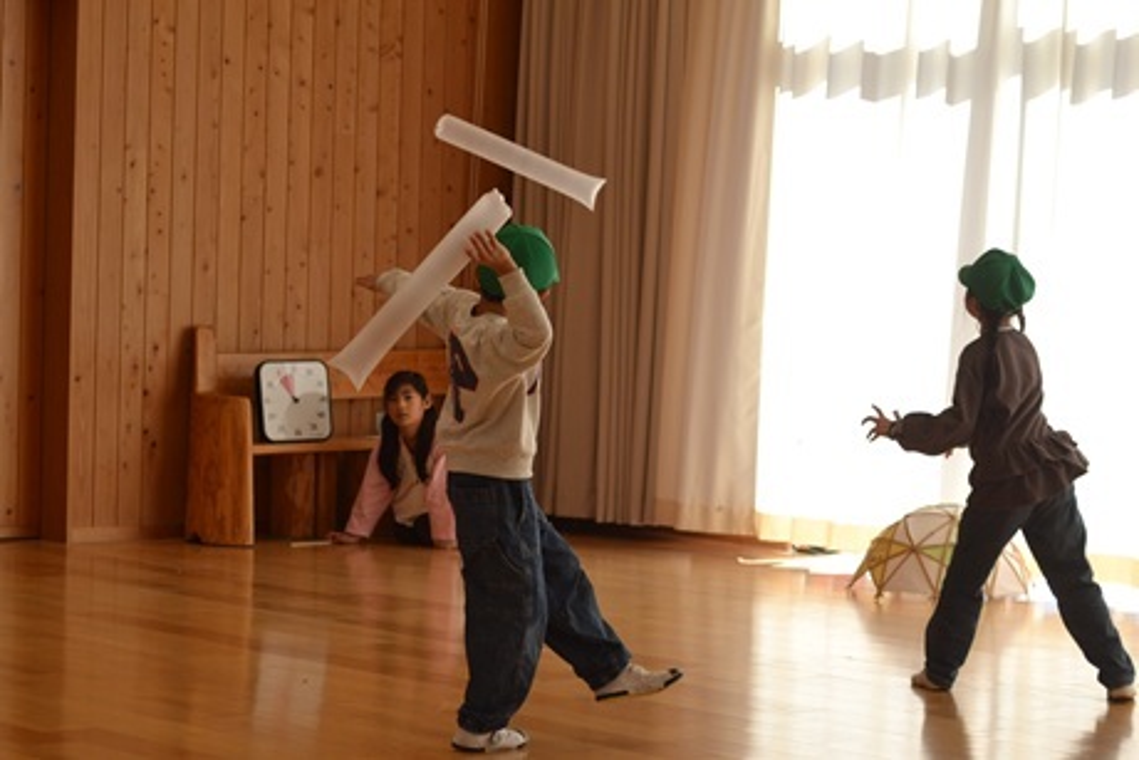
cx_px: 570
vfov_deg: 13.1
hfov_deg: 19.5
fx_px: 3323
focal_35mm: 105
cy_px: 380
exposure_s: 1/500
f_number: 5.6
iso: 320
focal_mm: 70
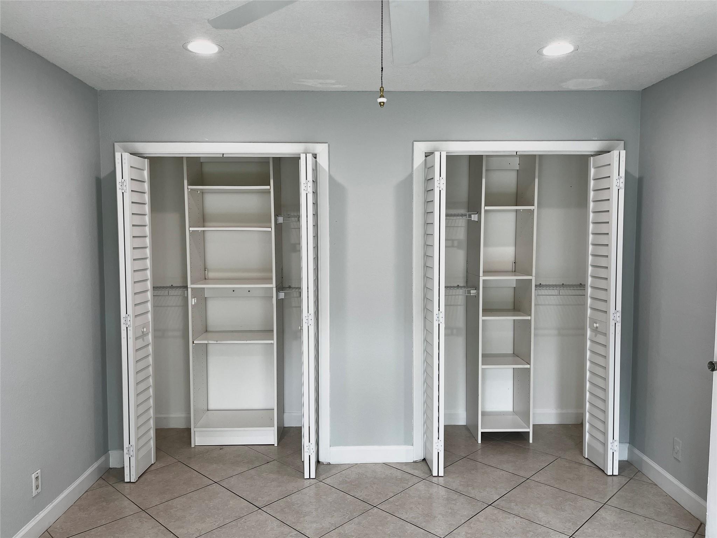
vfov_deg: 53.1
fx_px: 539
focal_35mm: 26
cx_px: 358
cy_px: 269
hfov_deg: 67.3
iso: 50
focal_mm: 5.1
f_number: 1.6
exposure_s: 1/122
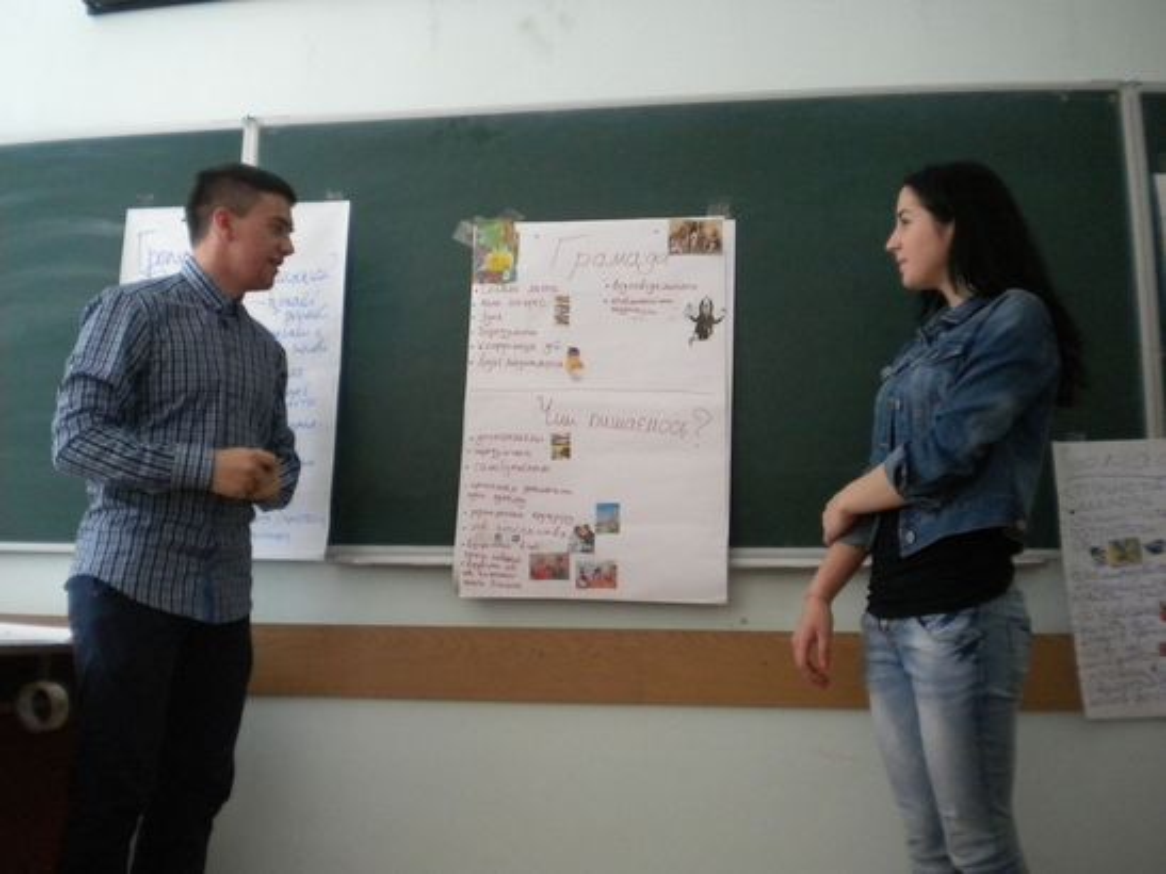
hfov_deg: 52.6
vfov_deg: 40.7
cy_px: 437
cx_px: 583
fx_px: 1179
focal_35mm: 35
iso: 400
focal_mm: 6.3
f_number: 3.1
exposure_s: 1/257
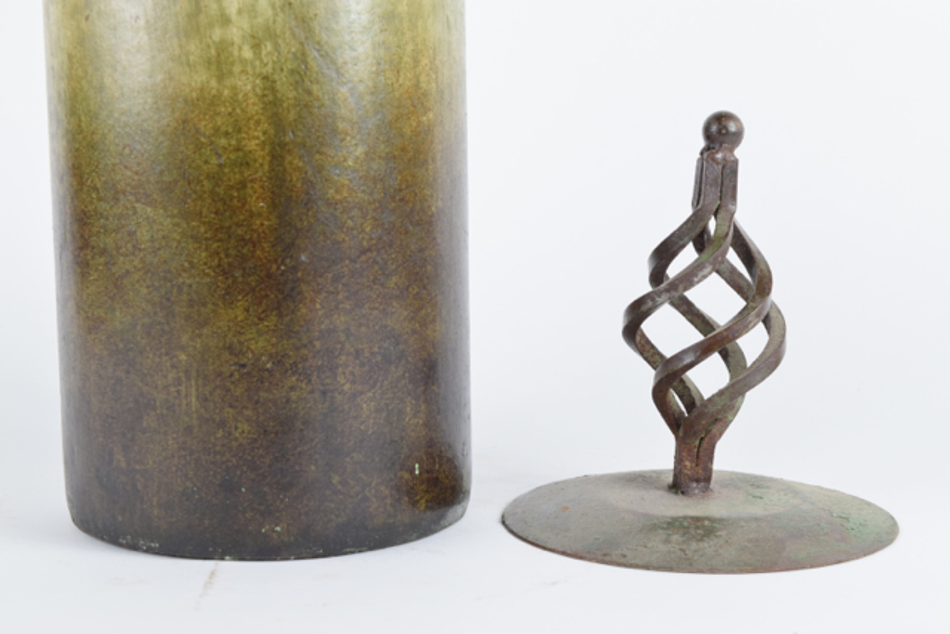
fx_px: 1900
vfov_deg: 18.9
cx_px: 475
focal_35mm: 72
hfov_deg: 28.1
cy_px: 317
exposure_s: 1/125
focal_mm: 48
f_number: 9
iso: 800
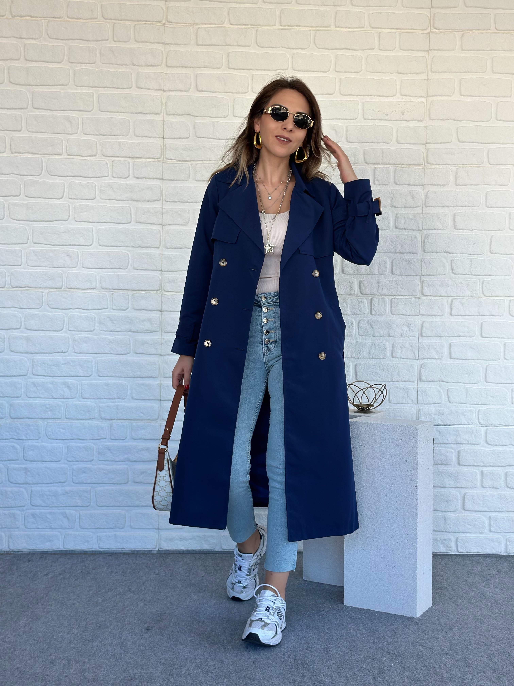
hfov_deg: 30.3
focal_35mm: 48
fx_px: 950
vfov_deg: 39.7
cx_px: 257
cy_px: 343
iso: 80
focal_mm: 6.86
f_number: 1.78
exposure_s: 1/364
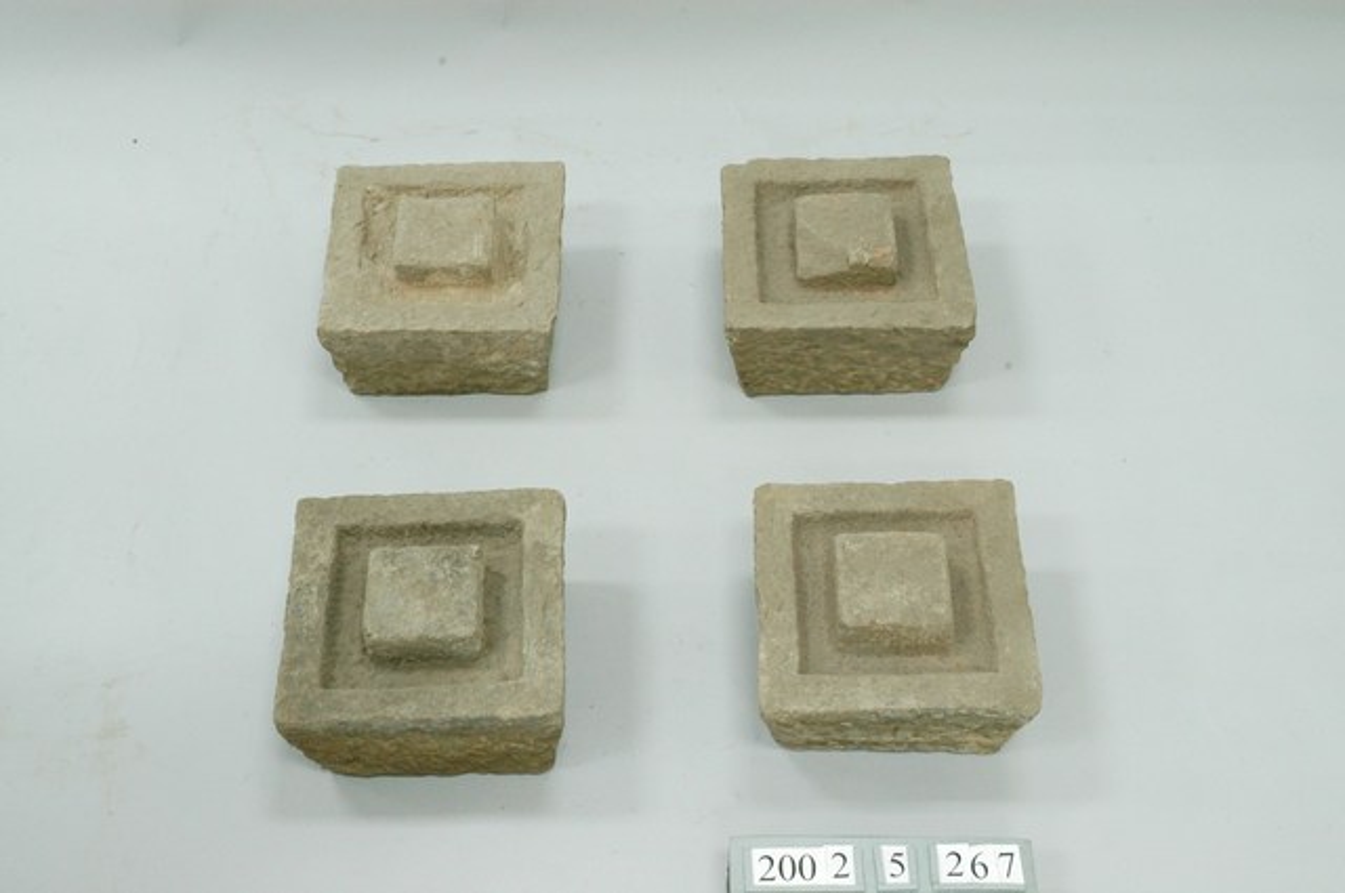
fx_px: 1959
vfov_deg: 25.7
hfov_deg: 37.9
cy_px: 446
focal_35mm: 52
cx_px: 672
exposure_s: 1/15
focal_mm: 35
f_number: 9
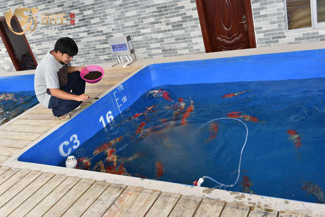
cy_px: 108
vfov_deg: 36.9
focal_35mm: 36
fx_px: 325
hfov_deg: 53.1
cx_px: 162
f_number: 6.3
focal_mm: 36
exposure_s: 1/160
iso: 400
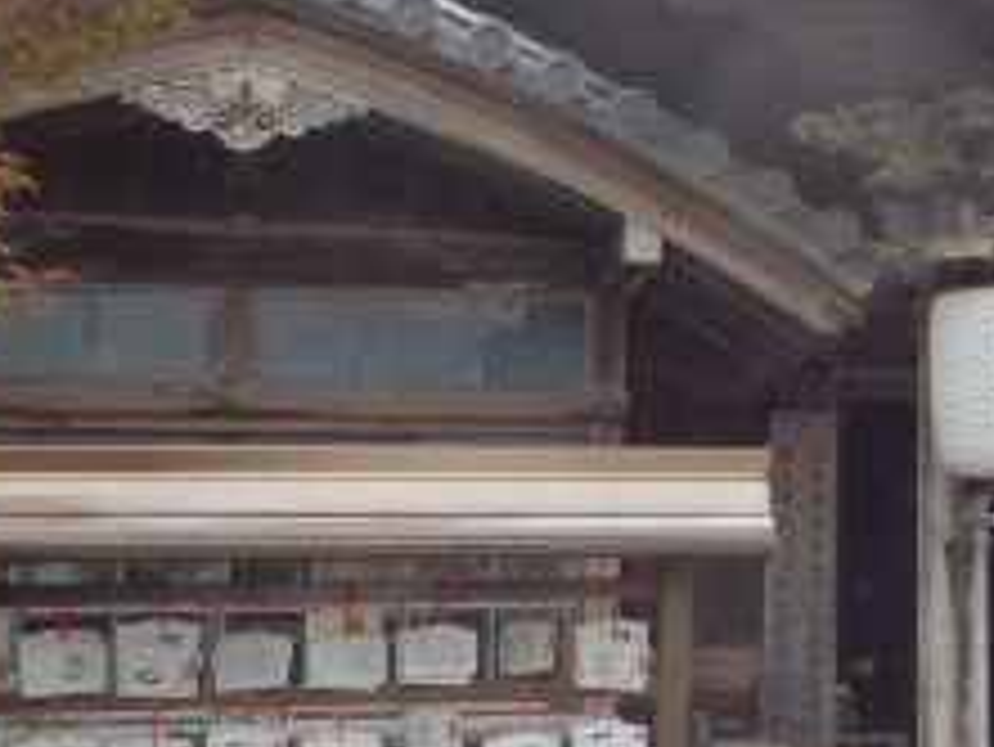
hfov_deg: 22.1
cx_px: 1232
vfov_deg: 18.1
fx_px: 2327
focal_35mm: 81
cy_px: 212
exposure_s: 1/160
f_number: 3.9
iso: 125
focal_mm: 5
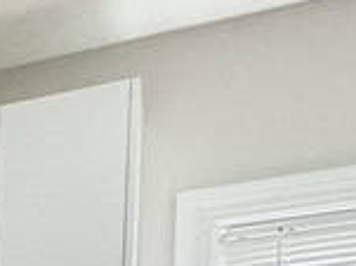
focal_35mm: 95
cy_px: 598
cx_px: -427
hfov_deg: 15.1
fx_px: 976
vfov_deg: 12.7
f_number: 2.2
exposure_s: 1/120
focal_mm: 2.22
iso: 160
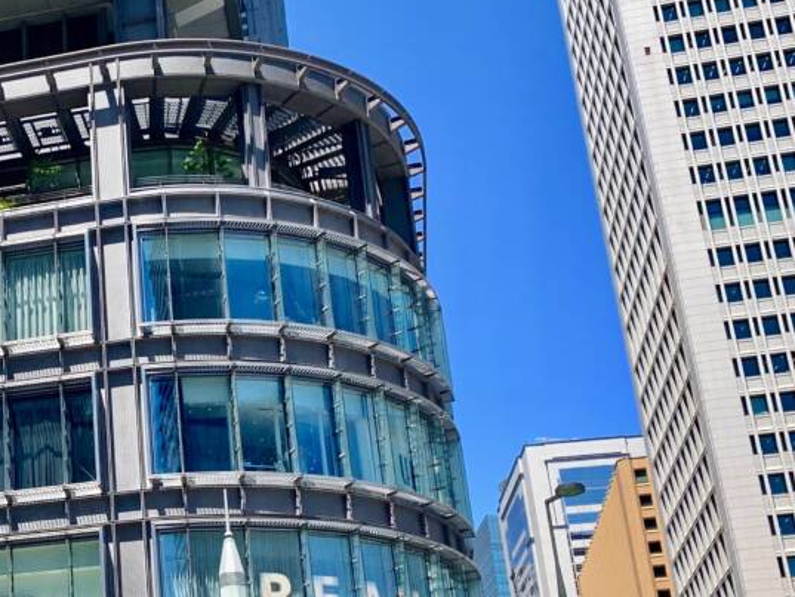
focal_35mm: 62
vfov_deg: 23.4
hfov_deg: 29.5
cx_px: 37
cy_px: 458
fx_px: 1424
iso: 25
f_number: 1.8
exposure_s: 1/962
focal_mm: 4.25
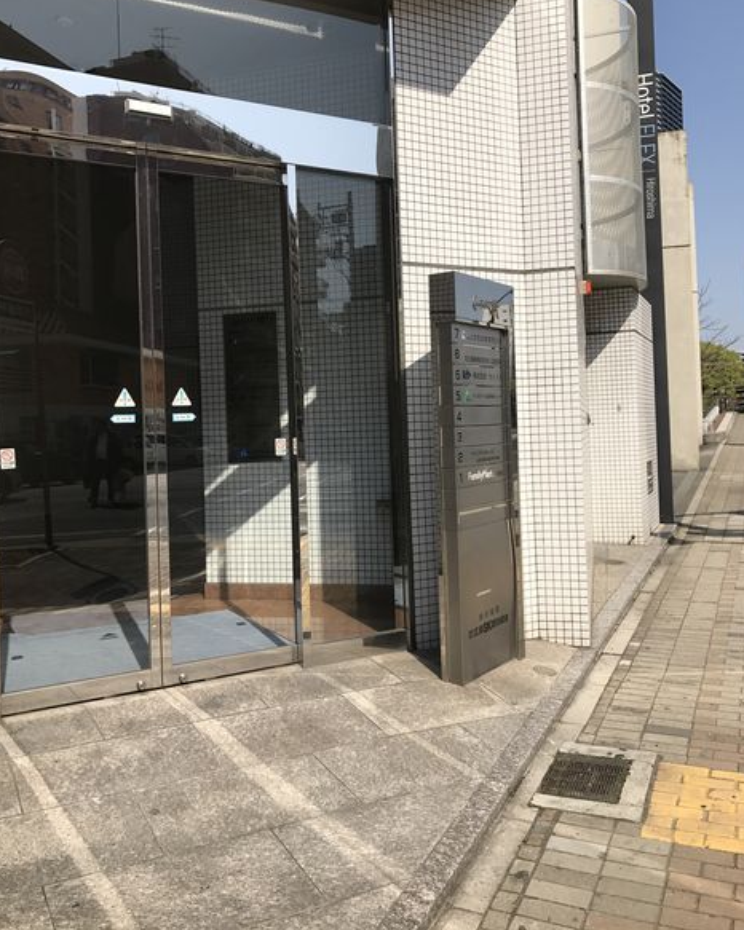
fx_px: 826
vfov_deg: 58.7
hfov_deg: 48.5
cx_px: 377
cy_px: 423
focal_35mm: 30
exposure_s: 1/3195
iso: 20
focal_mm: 3.99
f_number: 1.8
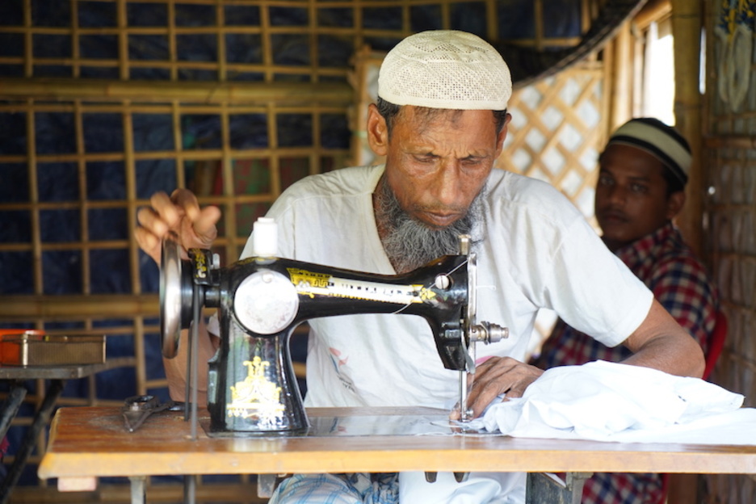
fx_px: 1470
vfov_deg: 19.5
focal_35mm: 70
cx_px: 378
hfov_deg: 28.8
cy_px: 252
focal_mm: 70
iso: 250
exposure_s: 1/15
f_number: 4
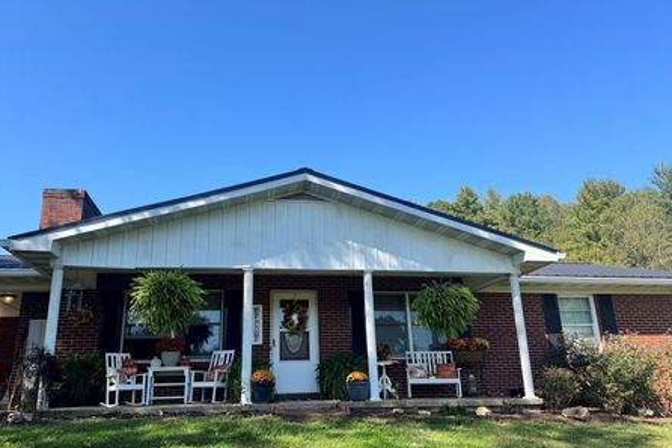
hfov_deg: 65.4
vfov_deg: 46.3
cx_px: 318
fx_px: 522
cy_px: 245
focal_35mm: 28
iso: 80
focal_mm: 6.76
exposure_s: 1/1818
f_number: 1.78
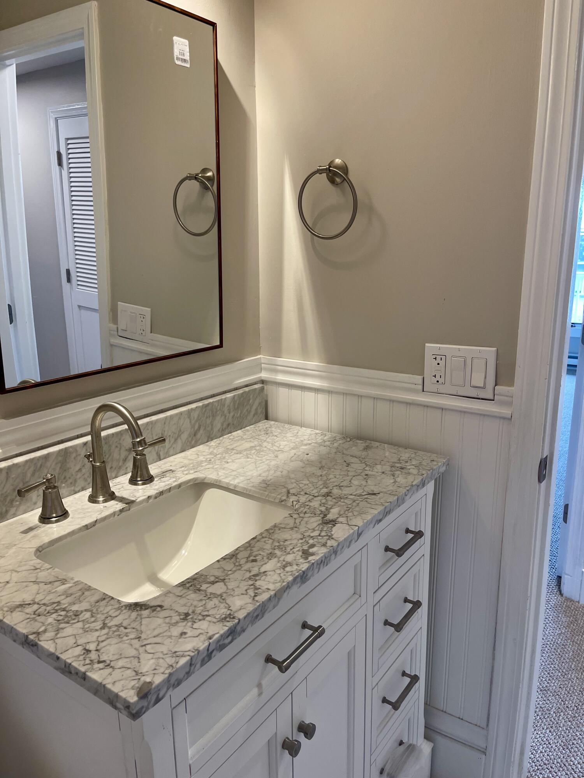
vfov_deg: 69.4
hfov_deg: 54.9
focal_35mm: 25
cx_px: 292
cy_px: 389
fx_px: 562
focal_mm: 5.1
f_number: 1.6
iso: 125
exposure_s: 1/120
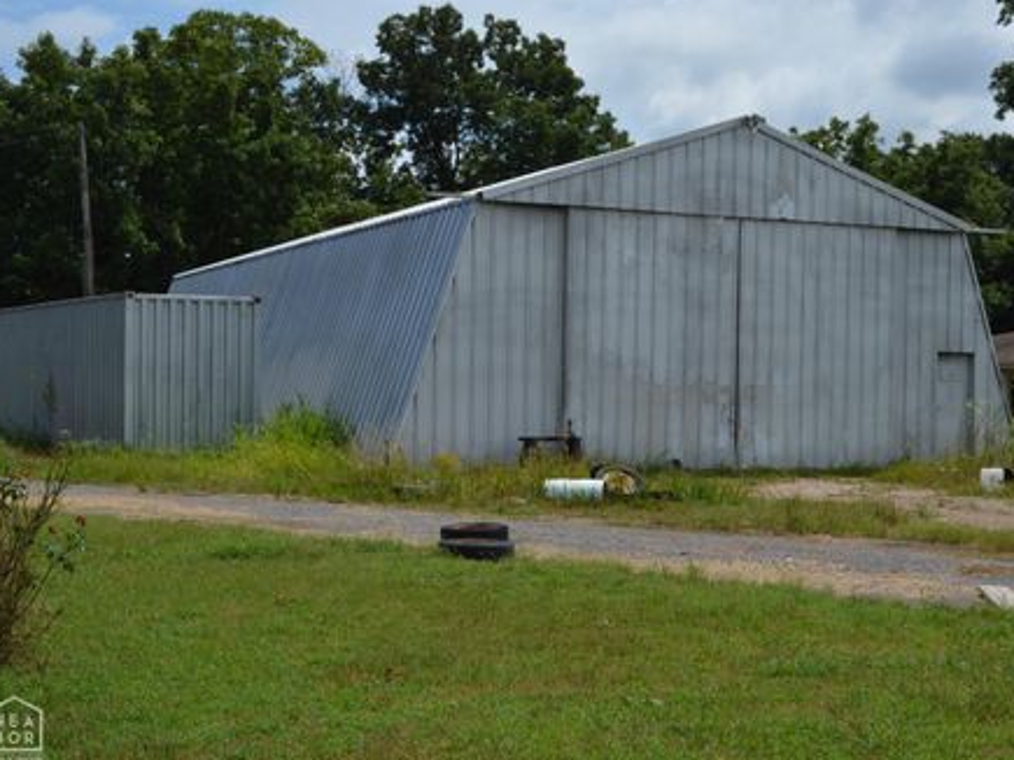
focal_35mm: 53
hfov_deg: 36.1
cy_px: 380
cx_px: 557
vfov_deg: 27.5
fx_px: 1552
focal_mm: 32
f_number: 9
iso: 100
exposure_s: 1/320
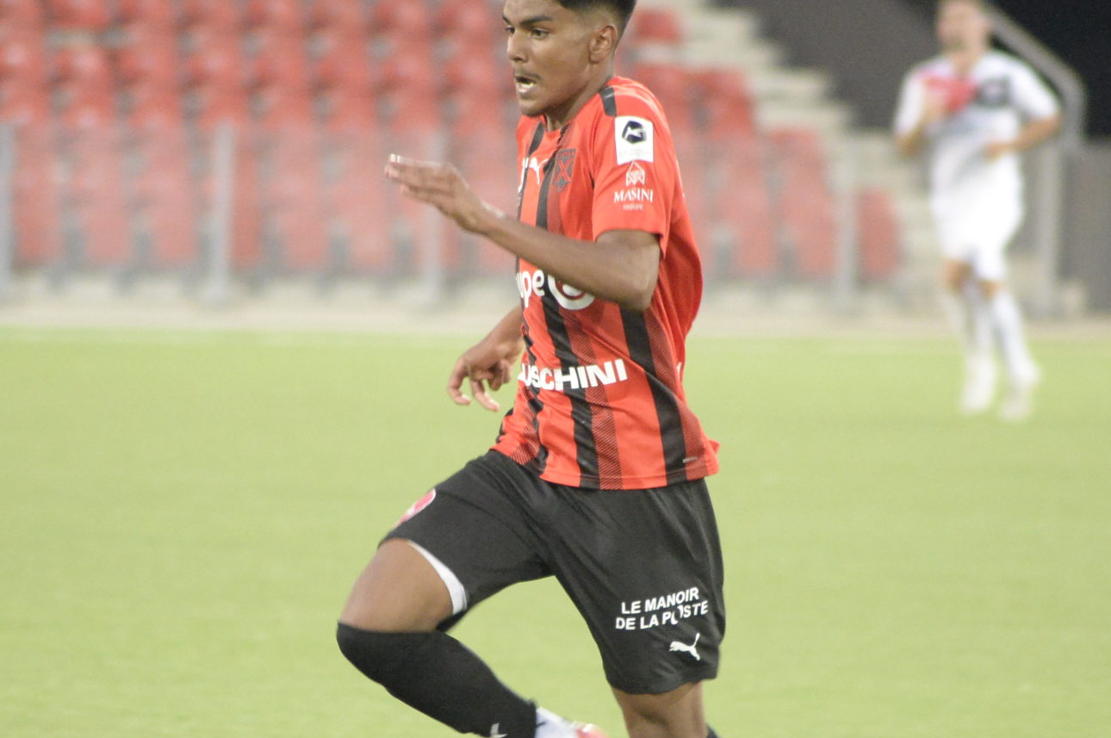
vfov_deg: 2.7
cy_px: 502
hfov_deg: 4.0
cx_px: 543
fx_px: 15906
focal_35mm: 516
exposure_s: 1/400
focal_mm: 260
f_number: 5
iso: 10000
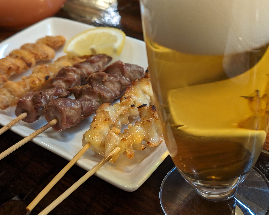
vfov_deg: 29.7
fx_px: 406
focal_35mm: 51
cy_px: 107
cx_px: 143
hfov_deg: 36.6
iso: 254
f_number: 1.68
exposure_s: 1/120
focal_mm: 6.9
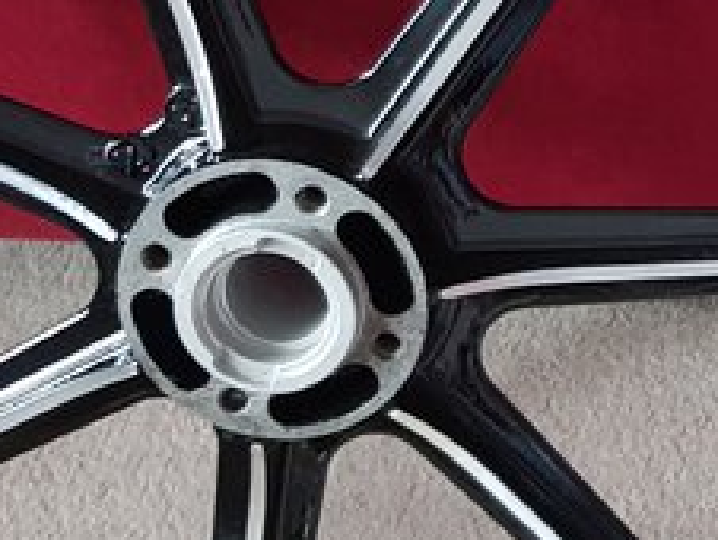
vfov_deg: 12.9
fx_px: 2388
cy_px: 200
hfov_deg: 15.8
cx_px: 1042
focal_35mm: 115
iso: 200
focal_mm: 4.2
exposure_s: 1/24
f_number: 1.7
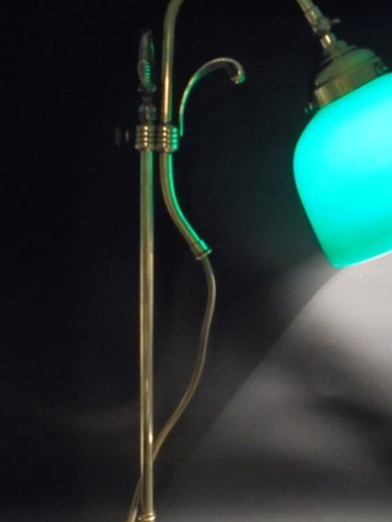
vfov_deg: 35.5
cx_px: 267
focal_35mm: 54
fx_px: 816
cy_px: 301
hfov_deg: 26.8
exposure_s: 1/20
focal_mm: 6.9
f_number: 4.2
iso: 400
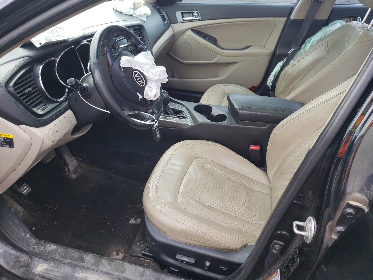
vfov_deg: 53.1
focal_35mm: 26
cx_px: 186
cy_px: 140
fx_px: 280
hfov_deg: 67.3
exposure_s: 1/204
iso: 50
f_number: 1.5
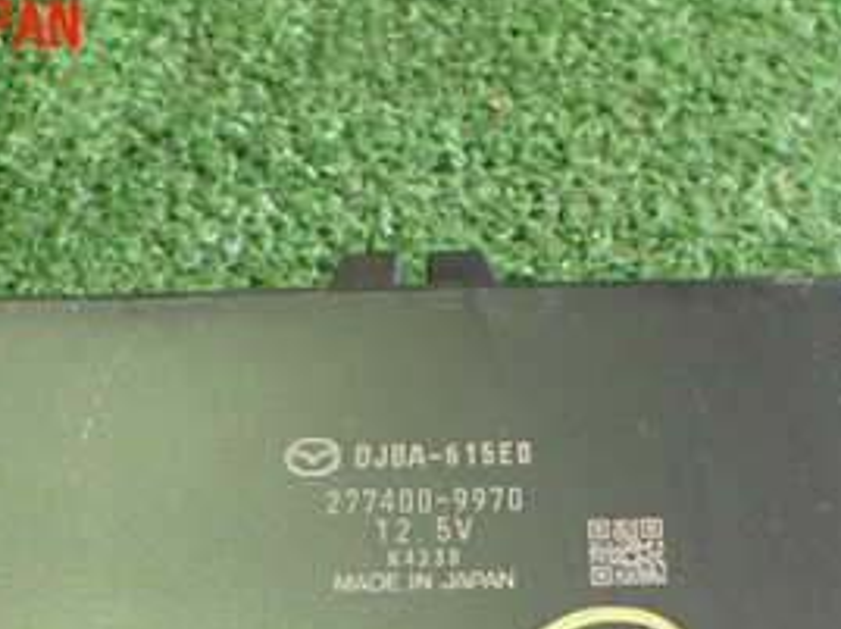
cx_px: 450
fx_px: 1626
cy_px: 692
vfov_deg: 20.8
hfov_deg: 29.0
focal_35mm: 67
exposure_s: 1/100
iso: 800
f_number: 2.3
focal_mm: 5.4
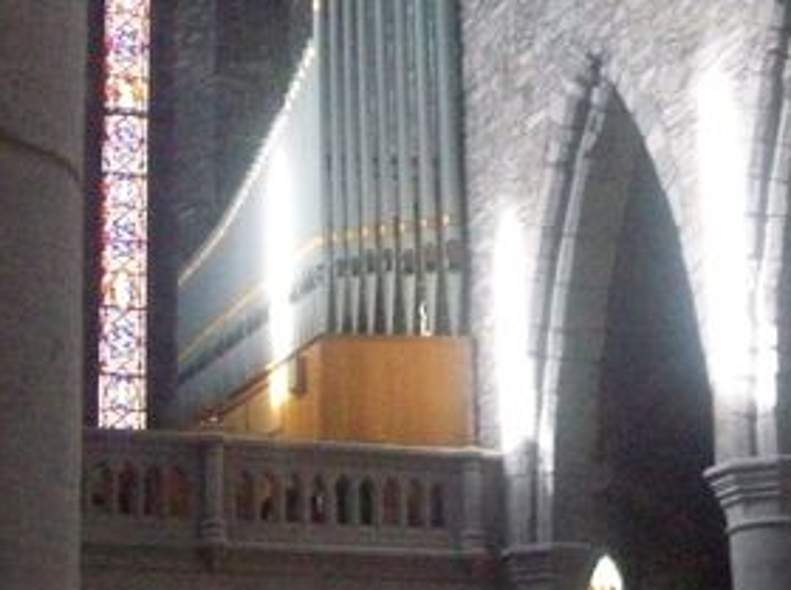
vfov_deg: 14.3
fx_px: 2350
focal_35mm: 103
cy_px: 168
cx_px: 494
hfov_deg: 19.1
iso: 416
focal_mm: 6
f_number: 2.7
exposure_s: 1/128
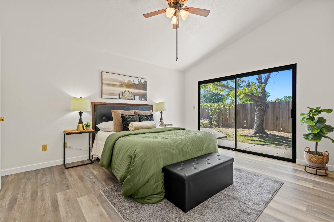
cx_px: 167
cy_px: 111
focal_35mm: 16
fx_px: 153
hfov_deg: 95.0
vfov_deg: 72.1
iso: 100
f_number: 5.6
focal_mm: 16.5
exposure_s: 1/6
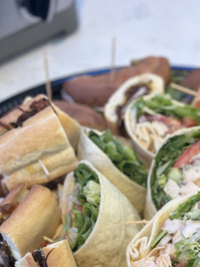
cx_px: 163
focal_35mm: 93
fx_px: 717
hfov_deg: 15.8
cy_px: 240
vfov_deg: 20.7
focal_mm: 6.86
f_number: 1.78
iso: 160
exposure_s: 1/60
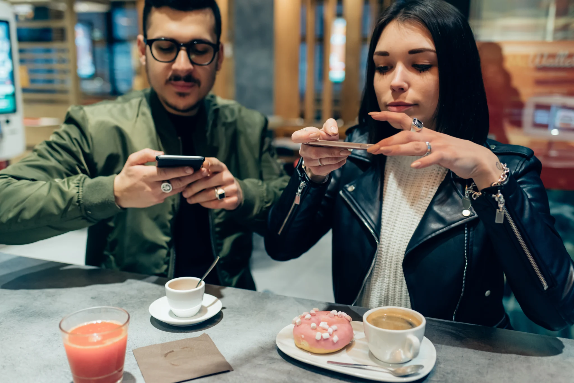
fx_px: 558
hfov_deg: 54.4
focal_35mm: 35
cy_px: 192
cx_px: 287
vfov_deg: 37.9
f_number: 2.5
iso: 1600
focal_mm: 35
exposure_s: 1/125
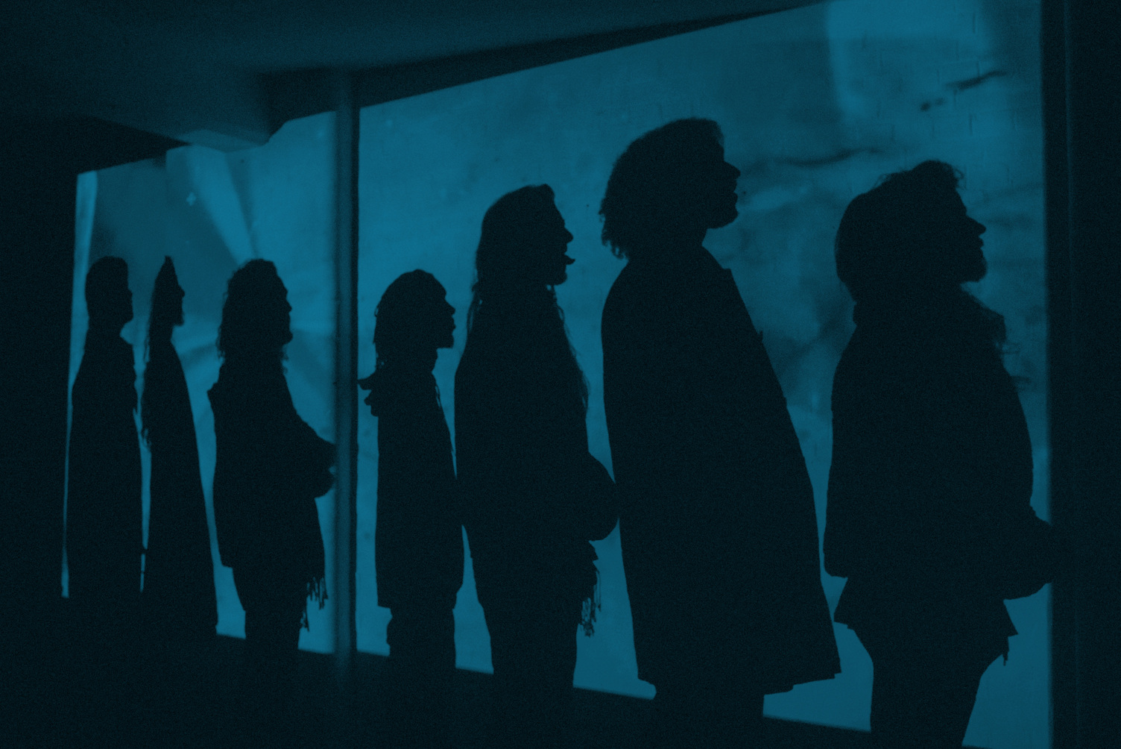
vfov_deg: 37.9
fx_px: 1090
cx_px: 560
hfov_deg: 54.4
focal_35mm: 35
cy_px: 374
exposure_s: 1/100
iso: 1250
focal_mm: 35
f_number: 5.6
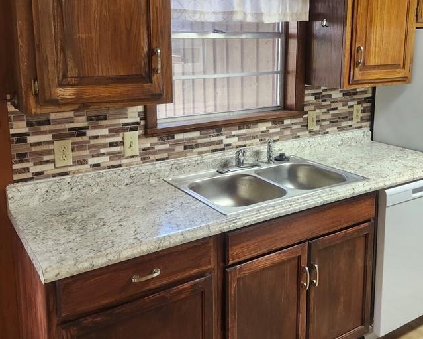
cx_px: 237
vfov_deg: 40.8
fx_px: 451
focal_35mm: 36
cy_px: 121
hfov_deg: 50.2
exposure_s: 1/120
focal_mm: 5.4
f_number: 1.8
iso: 200
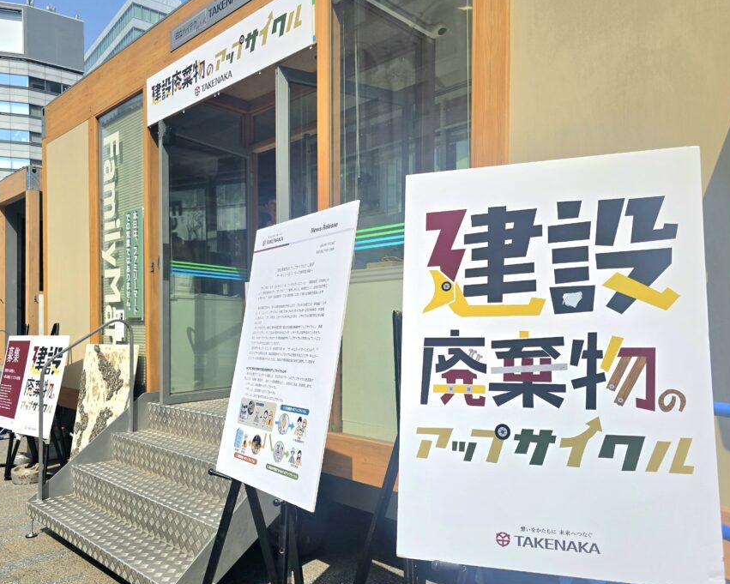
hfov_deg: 64.0
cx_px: 343
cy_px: 325
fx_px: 583
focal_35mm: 27
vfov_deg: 53.1
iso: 12
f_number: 1.7
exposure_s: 1/1667
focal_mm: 6.3
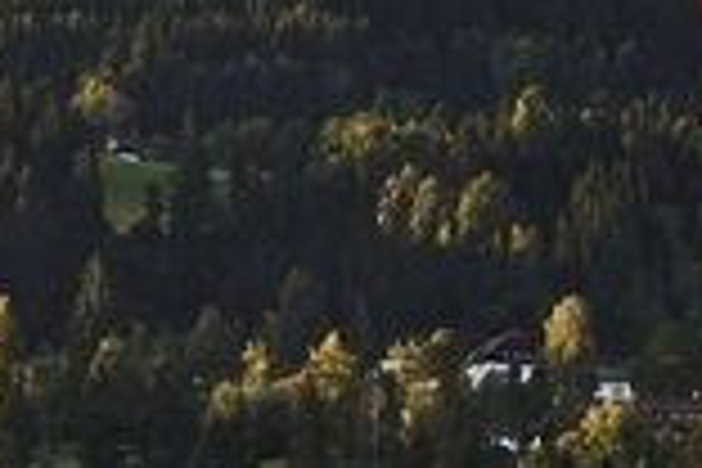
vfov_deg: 4.9
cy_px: 1566
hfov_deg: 7.7
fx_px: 5164
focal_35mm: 265
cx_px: -207
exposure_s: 1/1250
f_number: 4
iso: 200
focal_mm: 23
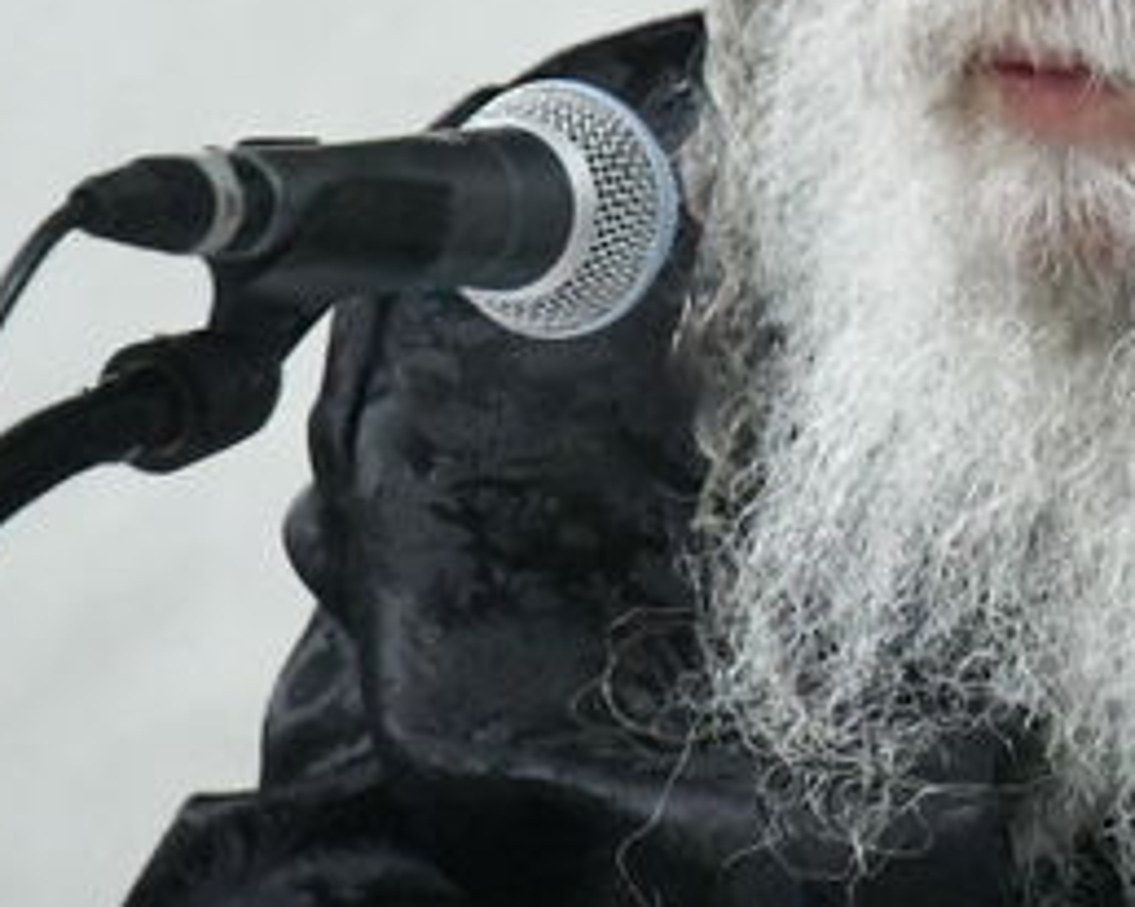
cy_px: -161
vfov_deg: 1.0
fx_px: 51256
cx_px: 981
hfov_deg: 1.3
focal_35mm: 1527
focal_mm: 300
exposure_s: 1/320
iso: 18000
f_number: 5.6
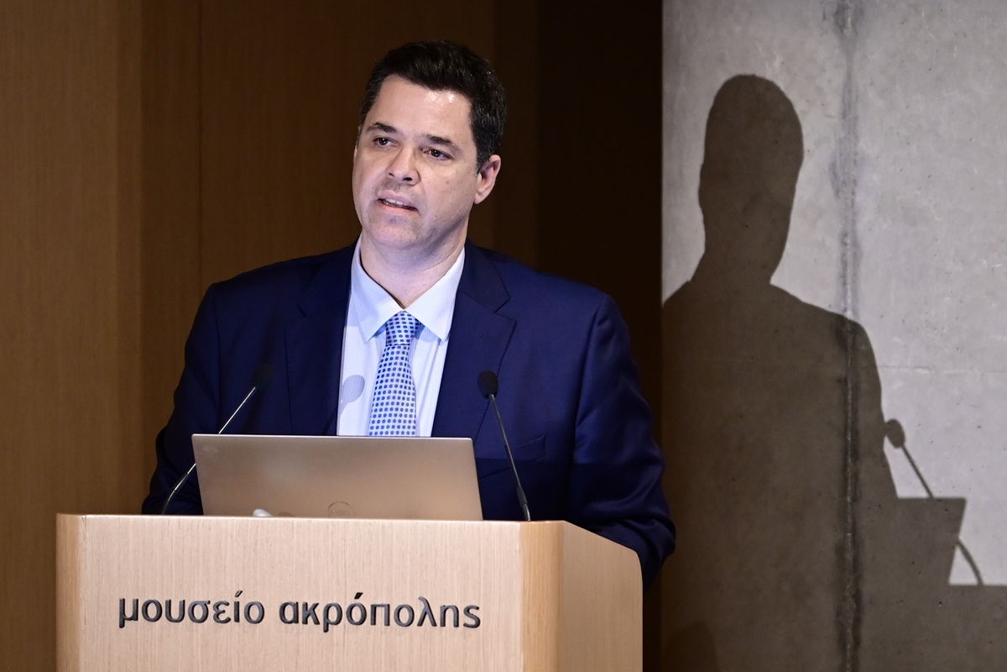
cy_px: 336
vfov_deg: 6.9
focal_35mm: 200
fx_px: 5594
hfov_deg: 10.3
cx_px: 504
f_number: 2.8
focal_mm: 200
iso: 640
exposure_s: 1/125
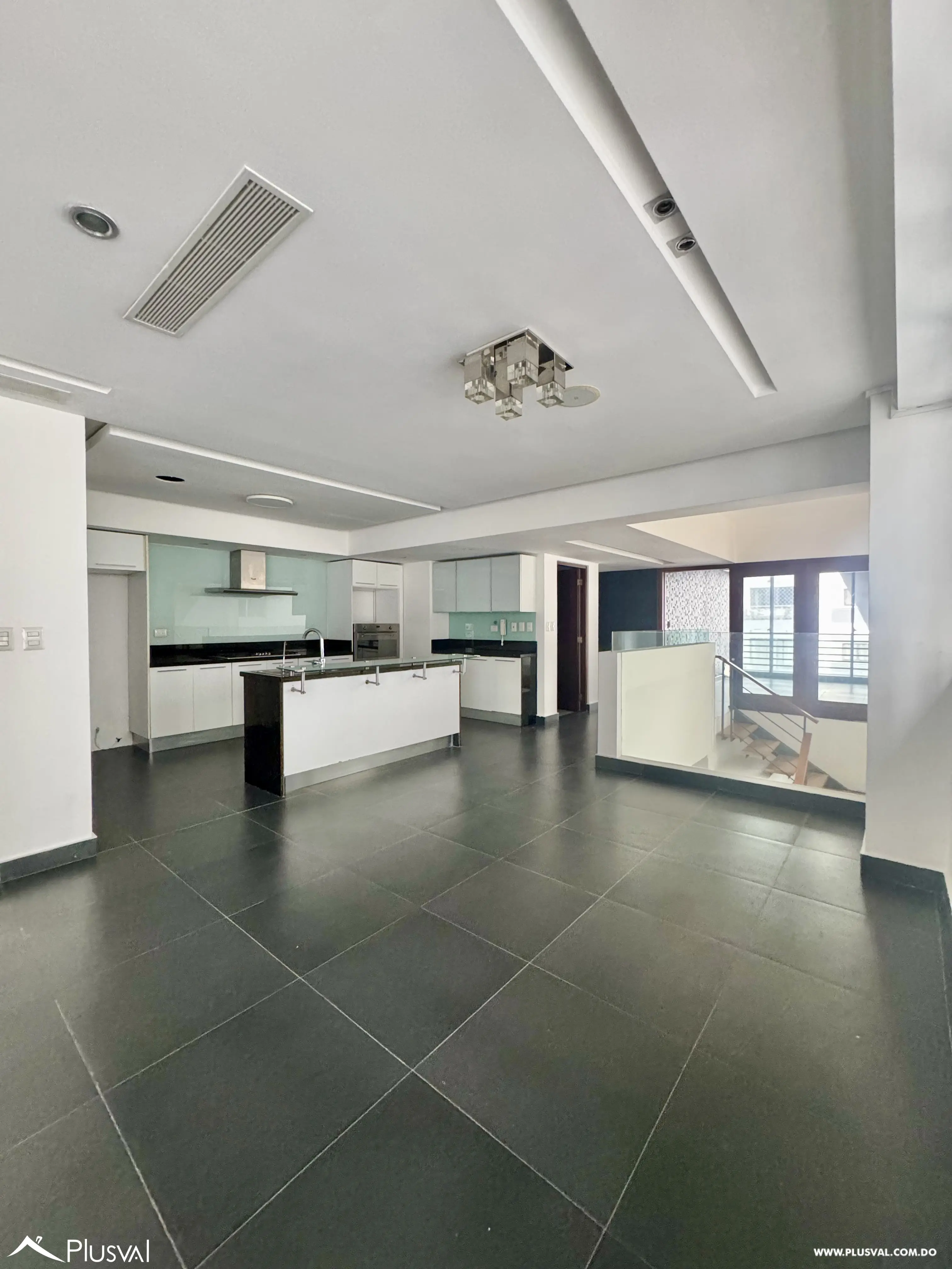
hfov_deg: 85.7
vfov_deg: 102.1
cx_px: 476
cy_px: 634
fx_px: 513
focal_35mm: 14
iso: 800
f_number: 2.2
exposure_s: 1/60
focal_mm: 2.22
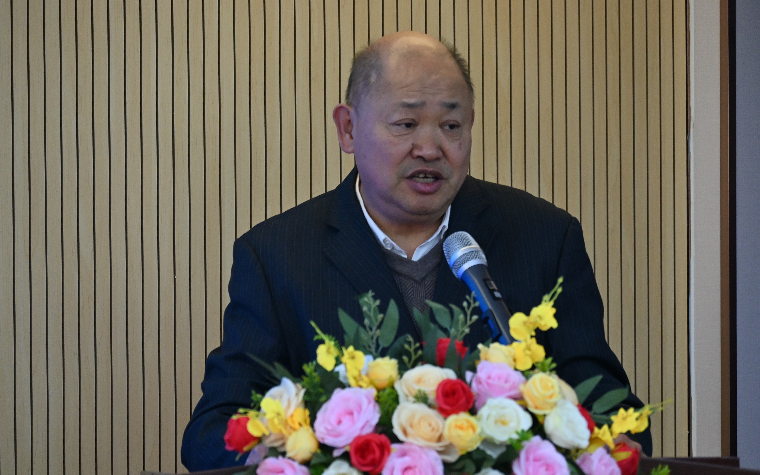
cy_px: 259
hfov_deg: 8.2
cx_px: 380
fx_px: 5302
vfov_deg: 5.1
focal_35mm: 256
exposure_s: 1/125
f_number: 5.3
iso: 1000
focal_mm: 150
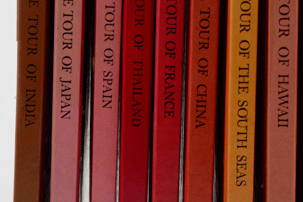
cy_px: 100
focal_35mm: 84
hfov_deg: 24.3
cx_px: 153
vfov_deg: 16.4
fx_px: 703
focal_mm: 55
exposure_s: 1/160
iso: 100
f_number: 25
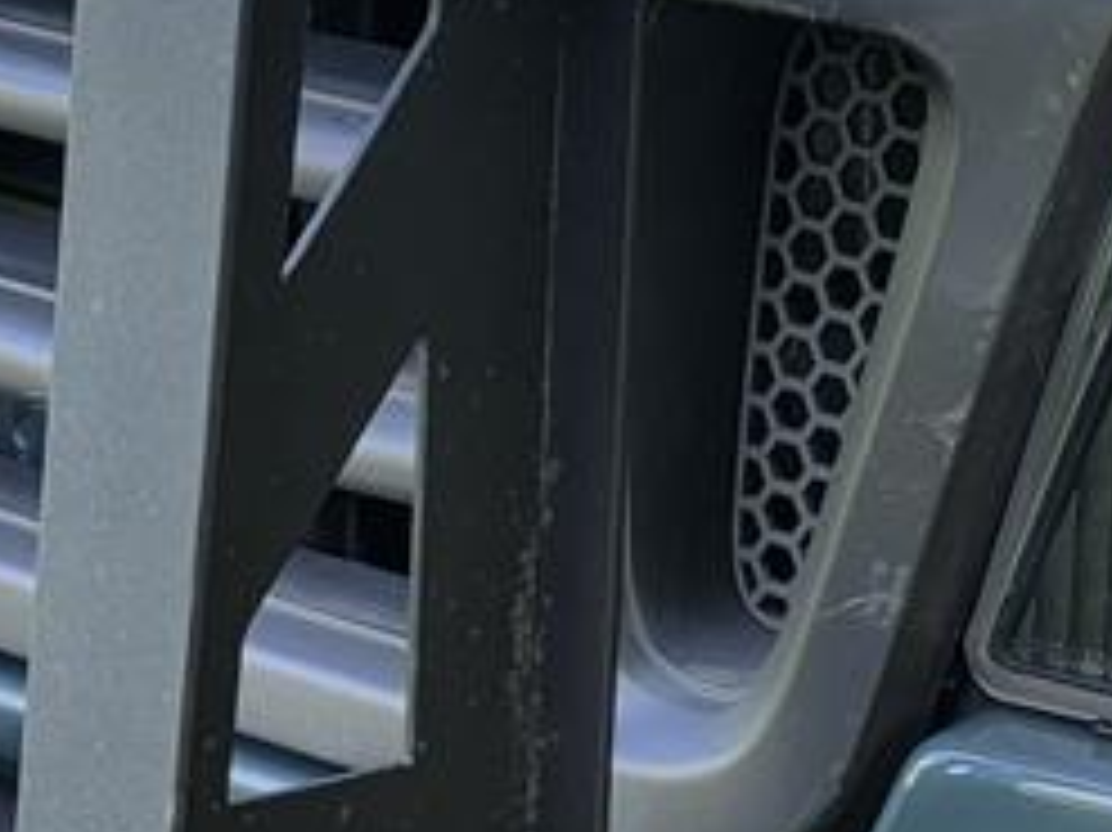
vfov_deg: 10.4
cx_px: 810
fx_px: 4495
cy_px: 1084
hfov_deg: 14.1
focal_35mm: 140
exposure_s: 1/119
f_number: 1.8
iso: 40
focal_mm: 6.7
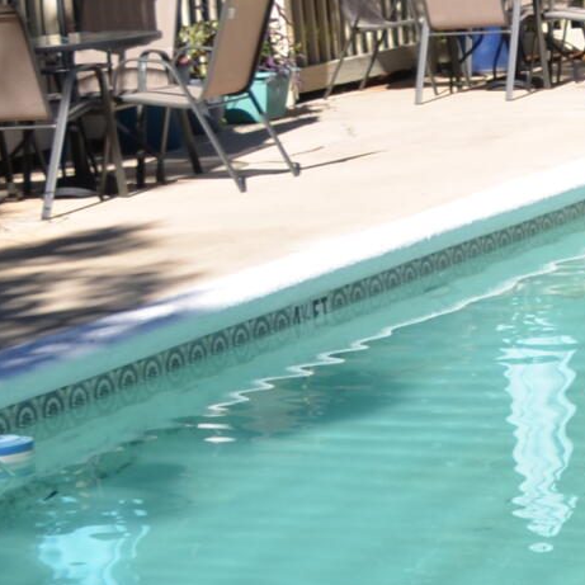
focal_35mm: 174
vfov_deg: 10.0
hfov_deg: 8.8
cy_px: -29
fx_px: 3322
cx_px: 1574
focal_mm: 21
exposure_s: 1/250
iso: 100
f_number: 8
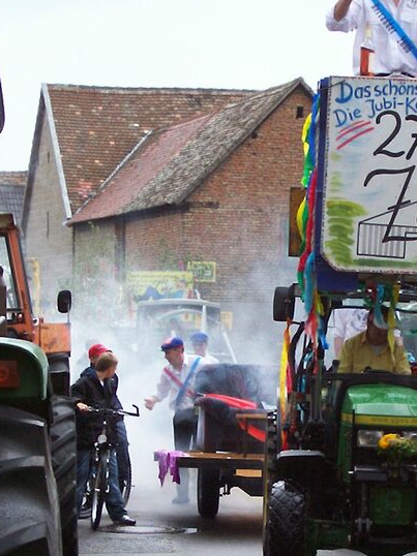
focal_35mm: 145
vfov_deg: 13.6
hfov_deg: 10.2
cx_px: 345
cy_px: 330
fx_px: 2331
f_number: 3.6
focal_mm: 10.8
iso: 80
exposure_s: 1/241
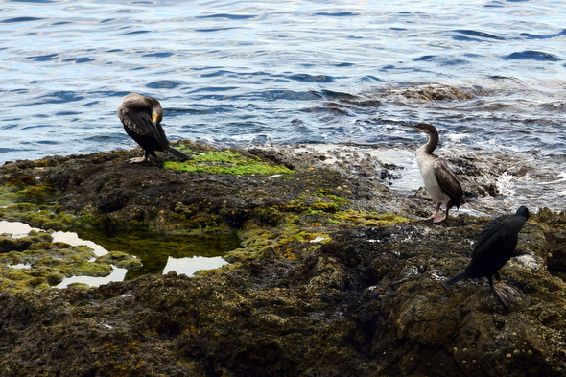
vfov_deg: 6.4
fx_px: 3358
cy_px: 241
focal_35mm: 214
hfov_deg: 9.6
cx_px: 383
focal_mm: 105
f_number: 10
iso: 400
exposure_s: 1/320
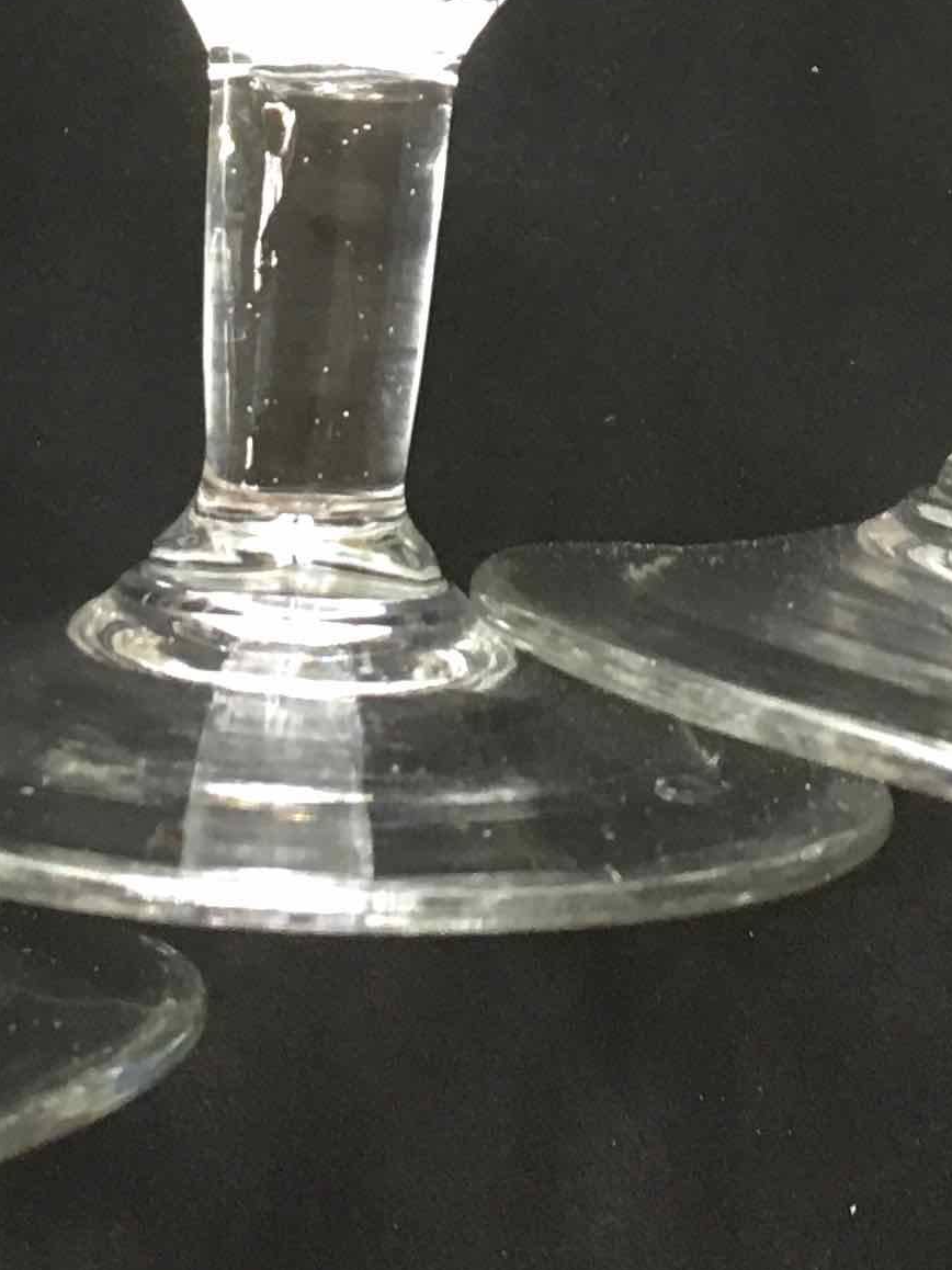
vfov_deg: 17.5
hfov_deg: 14.6
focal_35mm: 101
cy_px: -627
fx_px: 3705
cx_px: 445
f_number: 2.2
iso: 125
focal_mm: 4.15
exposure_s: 1/33
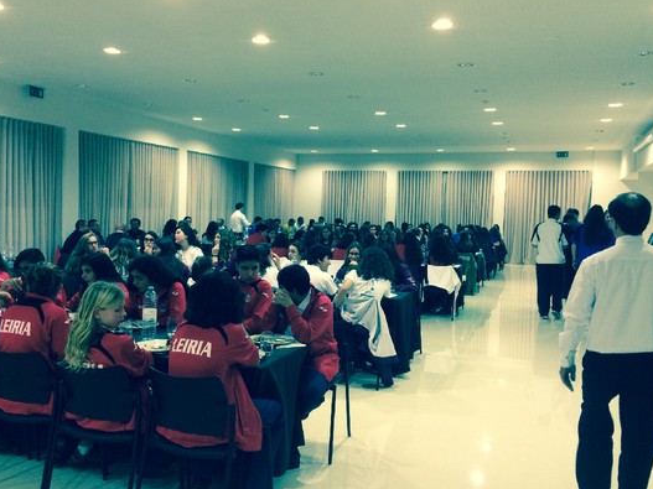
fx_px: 622
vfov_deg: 42.9
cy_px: 244
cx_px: 313
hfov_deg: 55.3
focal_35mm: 33
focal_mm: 4.12
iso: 200
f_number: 2.2
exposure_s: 1/30
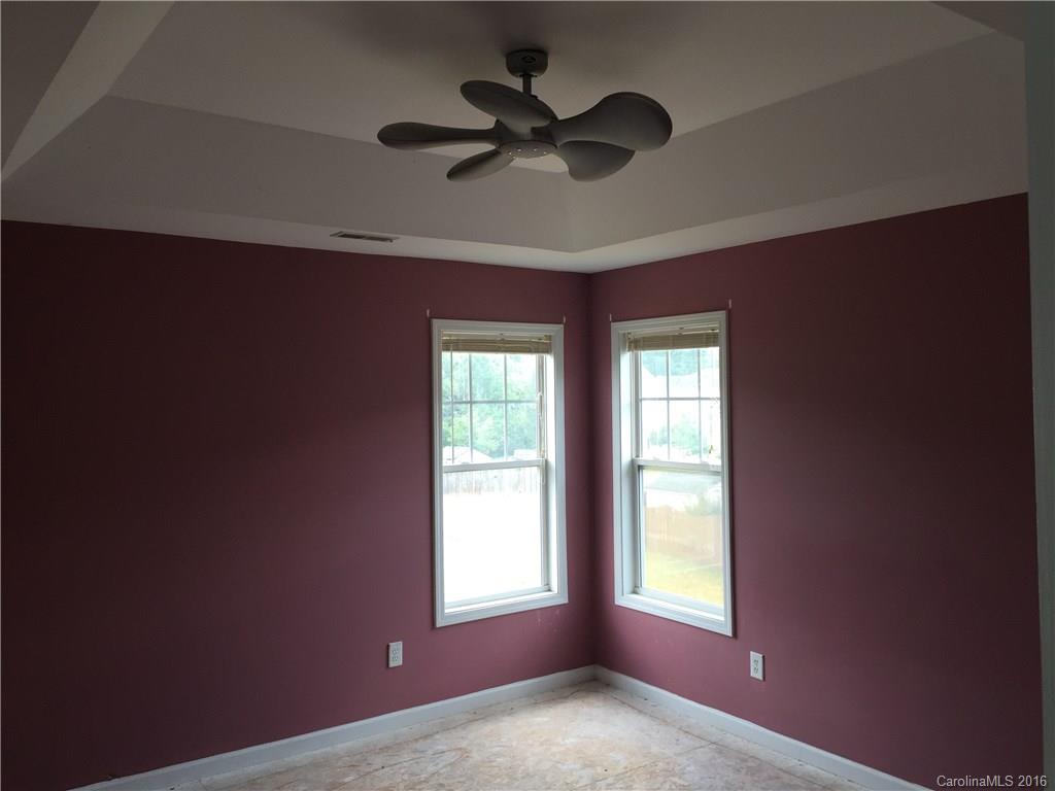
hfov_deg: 61.7
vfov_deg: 48.2
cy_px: 396
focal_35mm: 29
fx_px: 884
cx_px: 528
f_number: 2.2
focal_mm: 4.15
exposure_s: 1/120
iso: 40
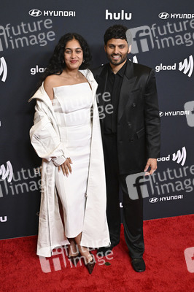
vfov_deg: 44.5
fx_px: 356
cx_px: 97
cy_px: 146
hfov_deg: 30.5
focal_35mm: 44
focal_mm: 44
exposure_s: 1/250
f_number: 5.6
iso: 4000
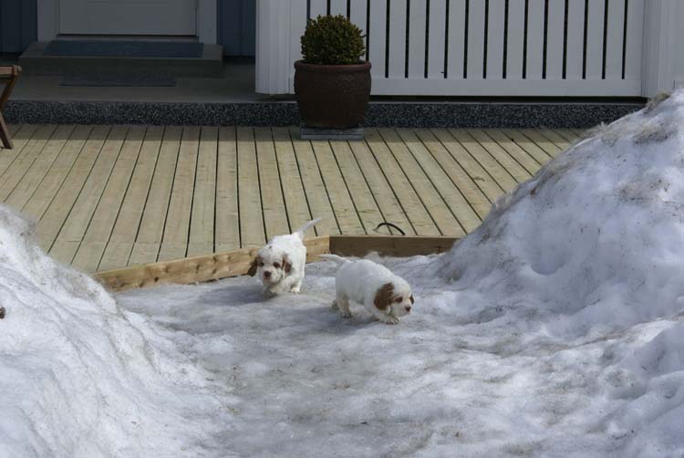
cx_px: 342
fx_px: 1997
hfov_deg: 19.4
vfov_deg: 13.1
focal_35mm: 105
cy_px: 229
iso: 100
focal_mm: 70
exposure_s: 1/160
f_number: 11
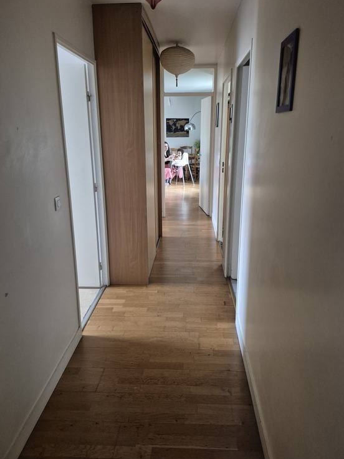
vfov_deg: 71.6
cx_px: 174
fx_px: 318
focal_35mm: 24
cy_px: 228
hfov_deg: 56.8
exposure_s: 1/100
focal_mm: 5.4
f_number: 1.8
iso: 1600
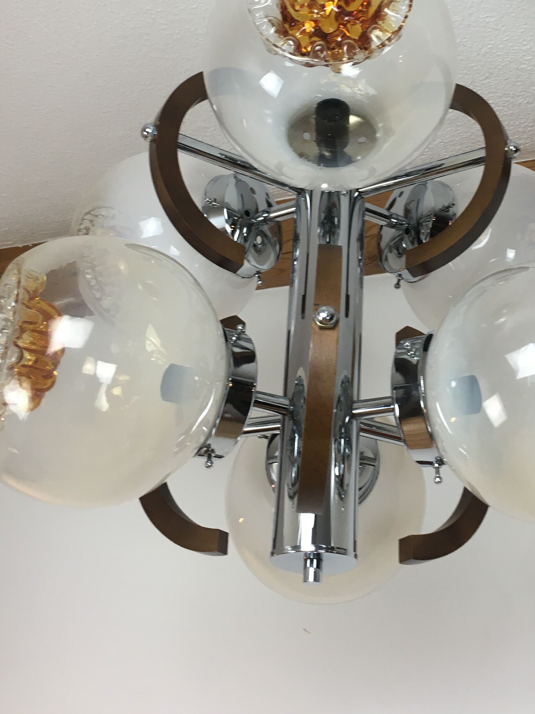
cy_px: 223
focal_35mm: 46
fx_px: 948
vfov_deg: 40.6
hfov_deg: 31.3
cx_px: 360
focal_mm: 4.15
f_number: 2.2
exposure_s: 1/33
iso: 32
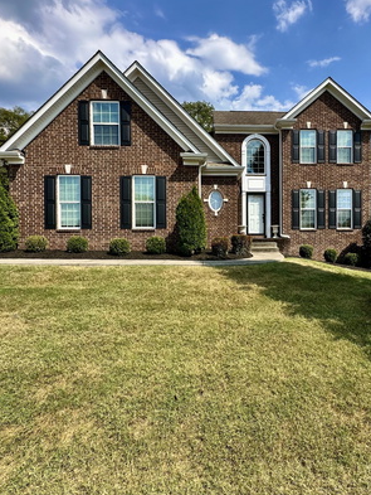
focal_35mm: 19
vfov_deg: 84.6
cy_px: 244
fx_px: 271
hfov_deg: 67.9
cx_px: 225
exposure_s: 1/1553
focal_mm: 2.22
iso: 40
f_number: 2.2
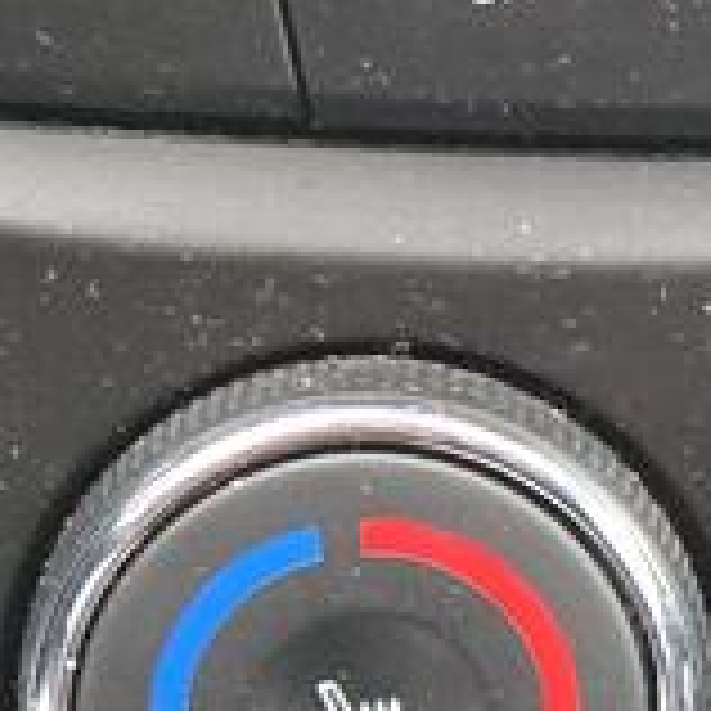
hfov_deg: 9.6
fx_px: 3834
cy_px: 459
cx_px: 1584
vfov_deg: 10.6
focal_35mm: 165
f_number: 1.8
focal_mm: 5.4
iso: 200
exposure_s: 1/180
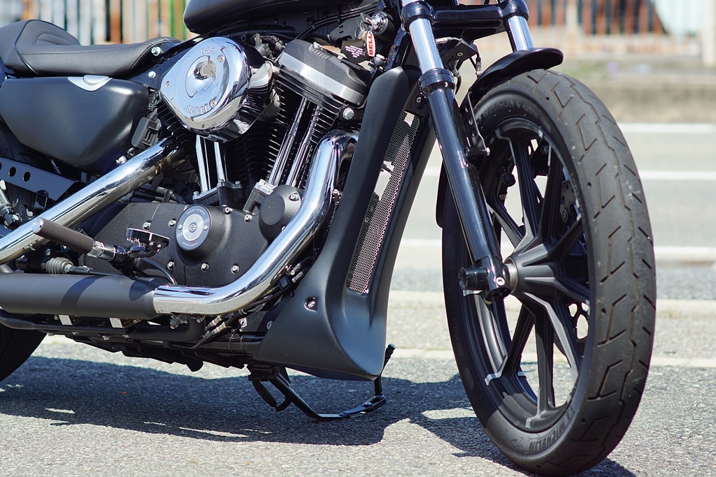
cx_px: 358
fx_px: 2536
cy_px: 238
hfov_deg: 16.1
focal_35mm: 128
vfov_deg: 10.8
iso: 100
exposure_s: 1/1000
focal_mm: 85
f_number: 4
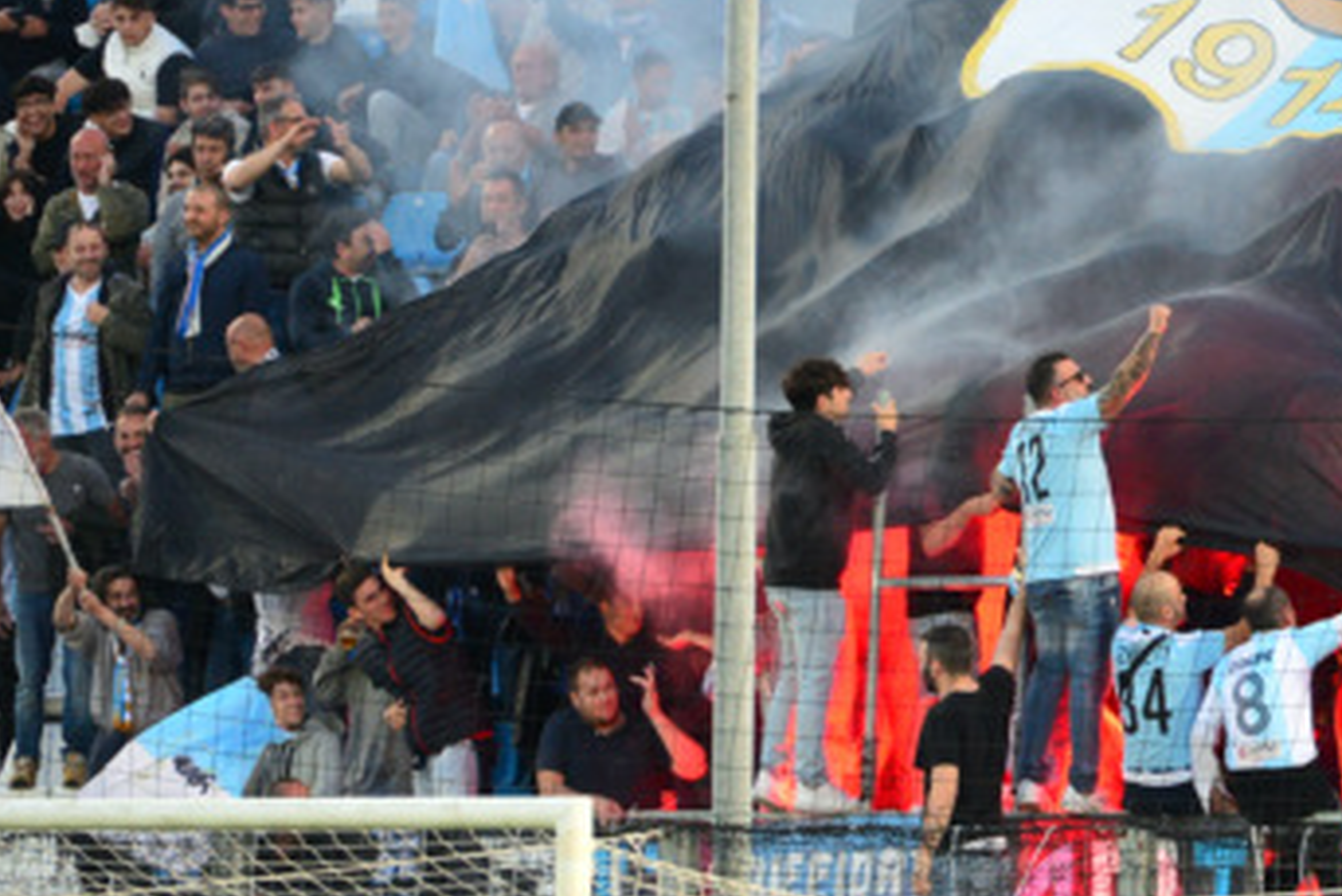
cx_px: 1287
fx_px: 14767
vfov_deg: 3.5
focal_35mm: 396
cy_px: 264
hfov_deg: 5.2
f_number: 4.5
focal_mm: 200
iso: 2000
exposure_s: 1/500
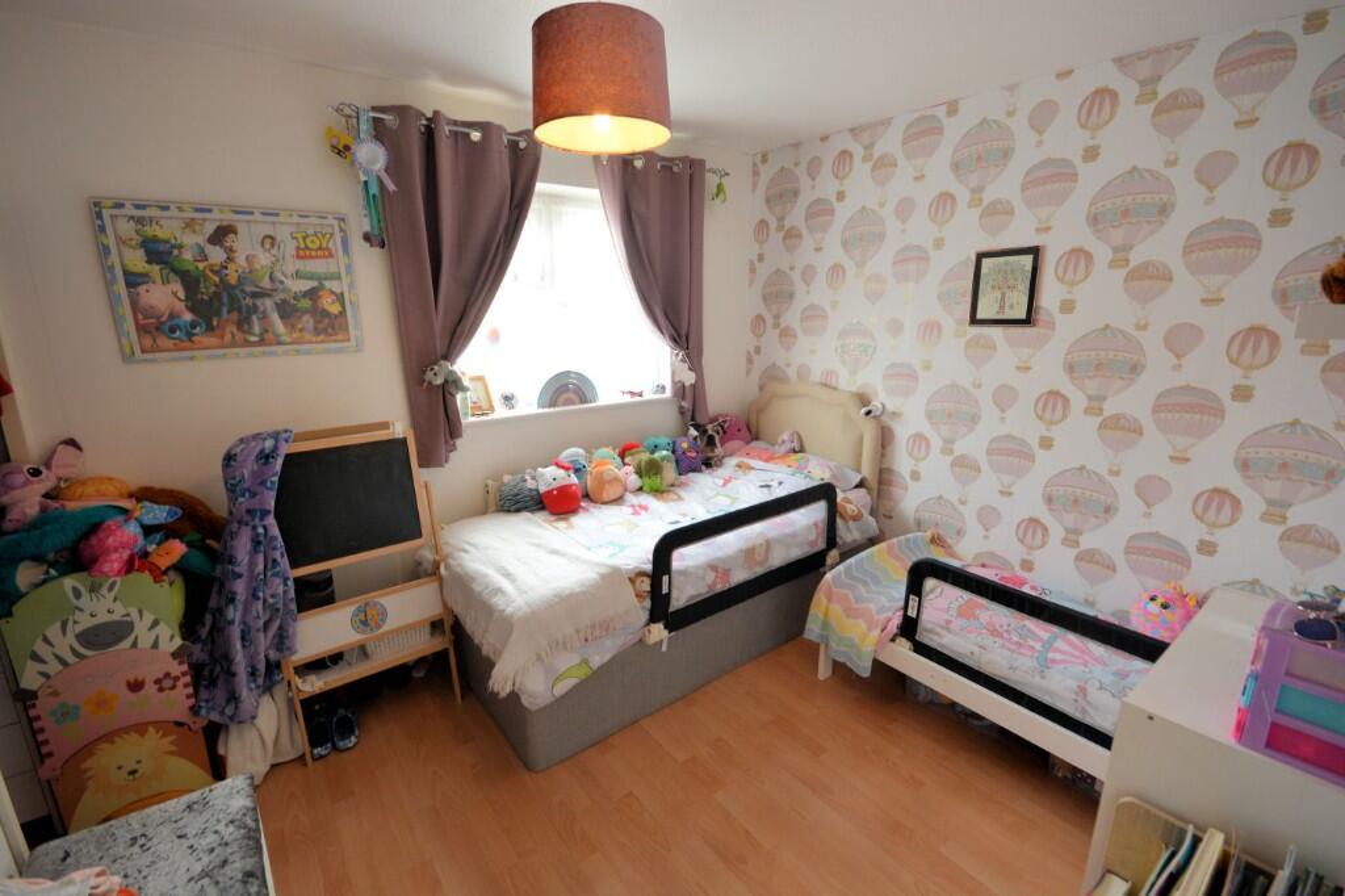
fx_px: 560
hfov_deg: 100.4
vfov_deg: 77.3
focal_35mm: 15
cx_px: 672
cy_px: 448
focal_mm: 10
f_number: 8
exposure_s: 1/15
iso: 400
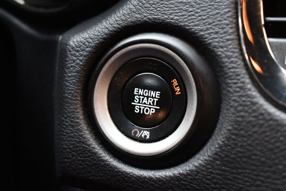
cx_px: 143
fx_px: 477
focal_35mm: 60
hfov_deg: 33.4
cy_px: 96
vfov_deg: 22.6
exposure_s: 1/125
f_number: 4.8
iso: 800
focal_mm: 40
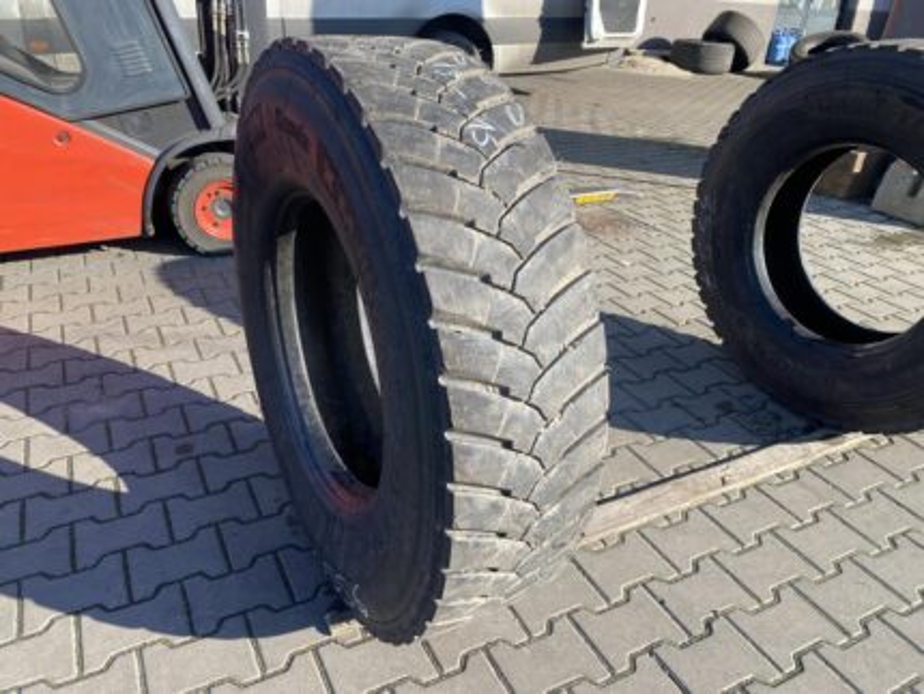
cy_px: 347
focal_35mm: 26
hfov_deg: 67.3
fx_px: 694
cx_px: 462
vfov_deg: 53.1
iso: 32
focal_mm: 4.25
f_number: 1.8
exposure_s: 1/927
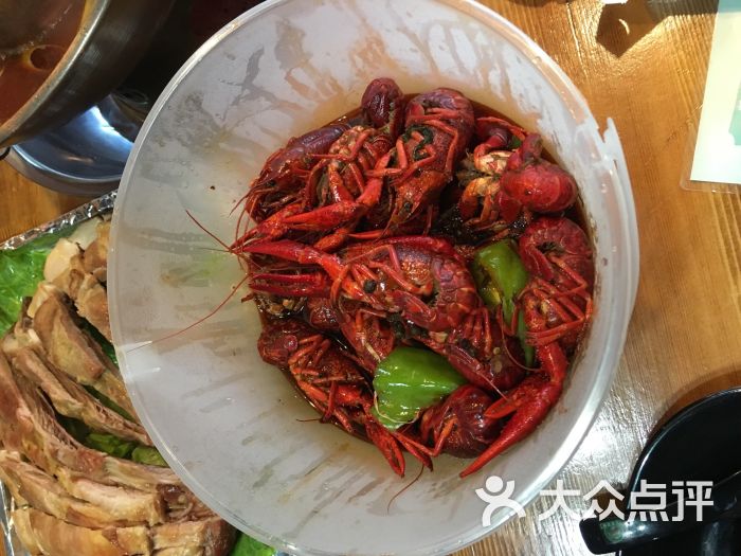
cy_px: 278
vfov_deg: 48.2
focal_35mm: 29
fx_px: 621
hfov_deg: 61.7
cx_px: 370
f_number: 2.2
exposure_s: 1/33
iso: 250
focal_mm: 4.15
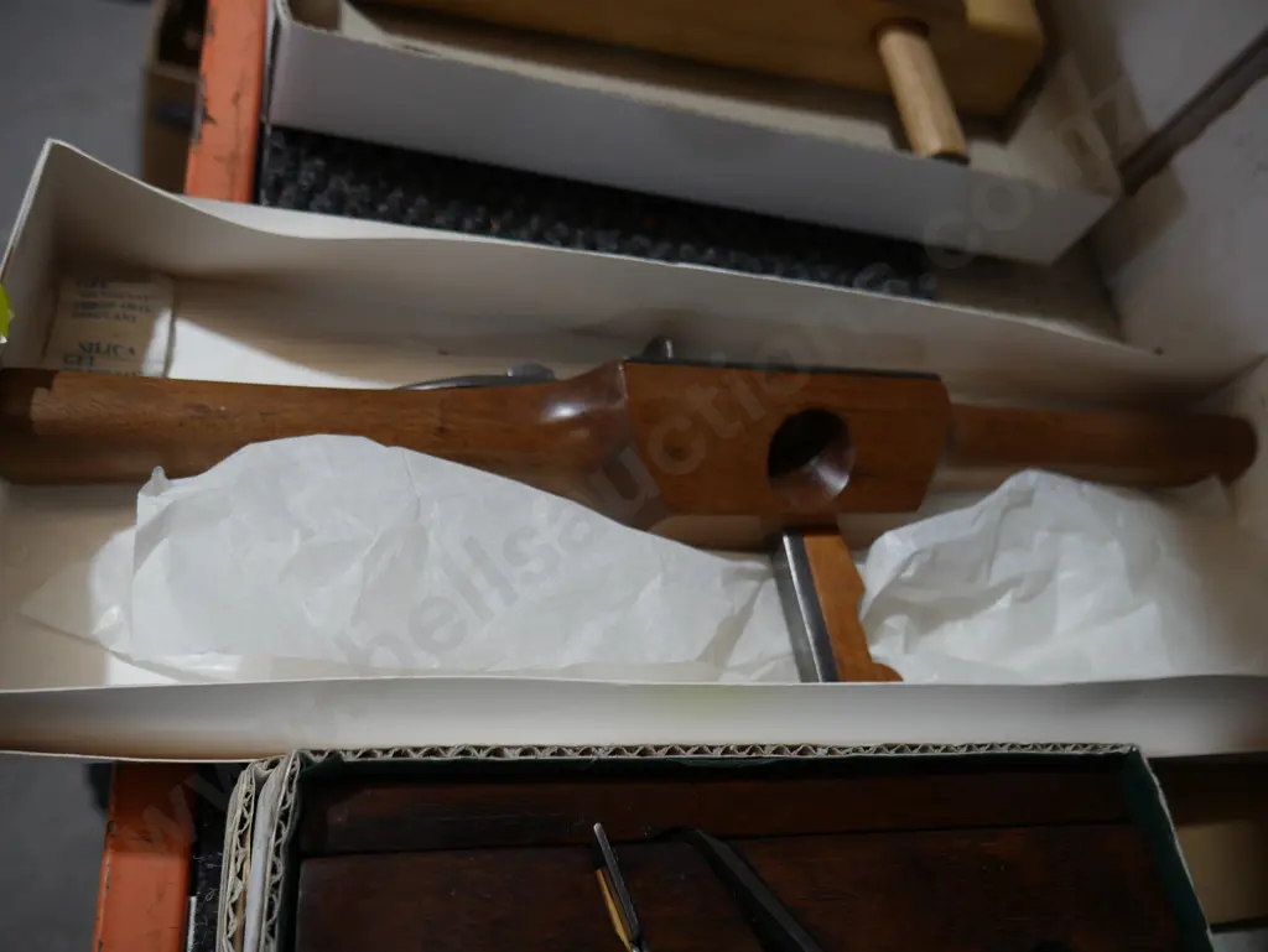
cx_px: 634
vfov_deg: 49.8
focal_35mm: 28
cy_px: 476
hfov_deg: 63.4
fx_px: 1026
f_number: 3.5
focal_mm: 14
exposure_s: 1/80
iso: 200
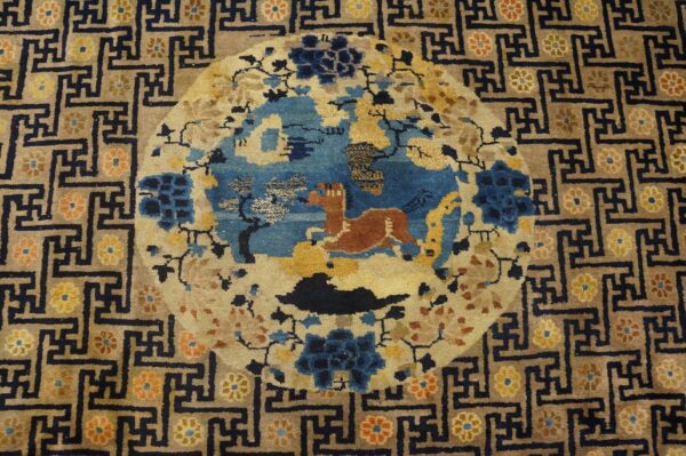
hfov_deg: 67.4
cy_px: 228
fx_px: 514
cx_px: 343
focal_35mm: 27
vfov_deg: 47.9
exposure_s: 1/60
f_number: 4
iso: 1000
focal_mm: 18
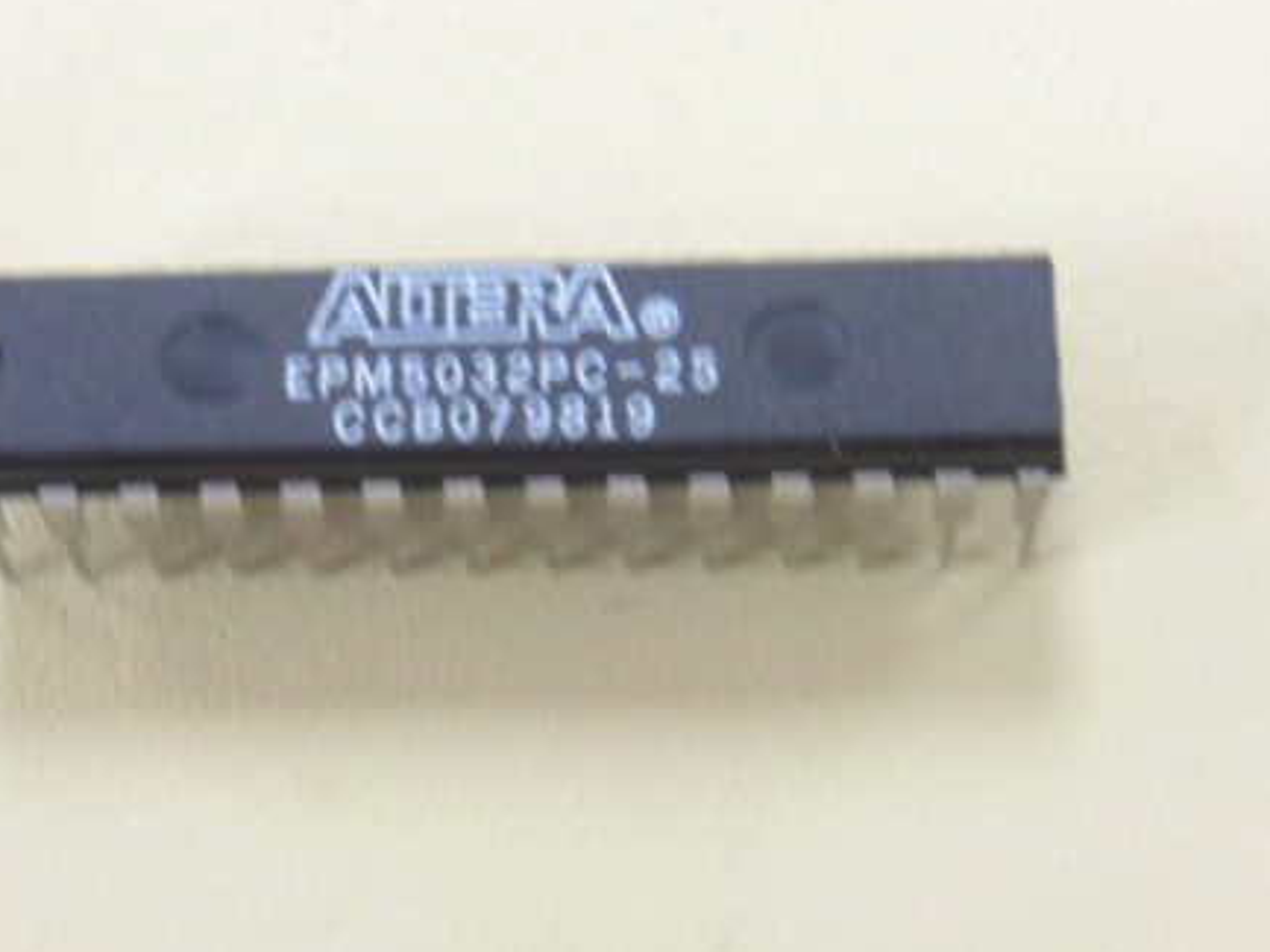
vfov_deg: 15.4
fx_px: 3523
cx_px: 490
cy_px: 568
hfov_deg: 20.4
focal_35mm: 96
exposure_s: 1/20
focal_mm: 11.7
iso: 400
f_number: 4.1
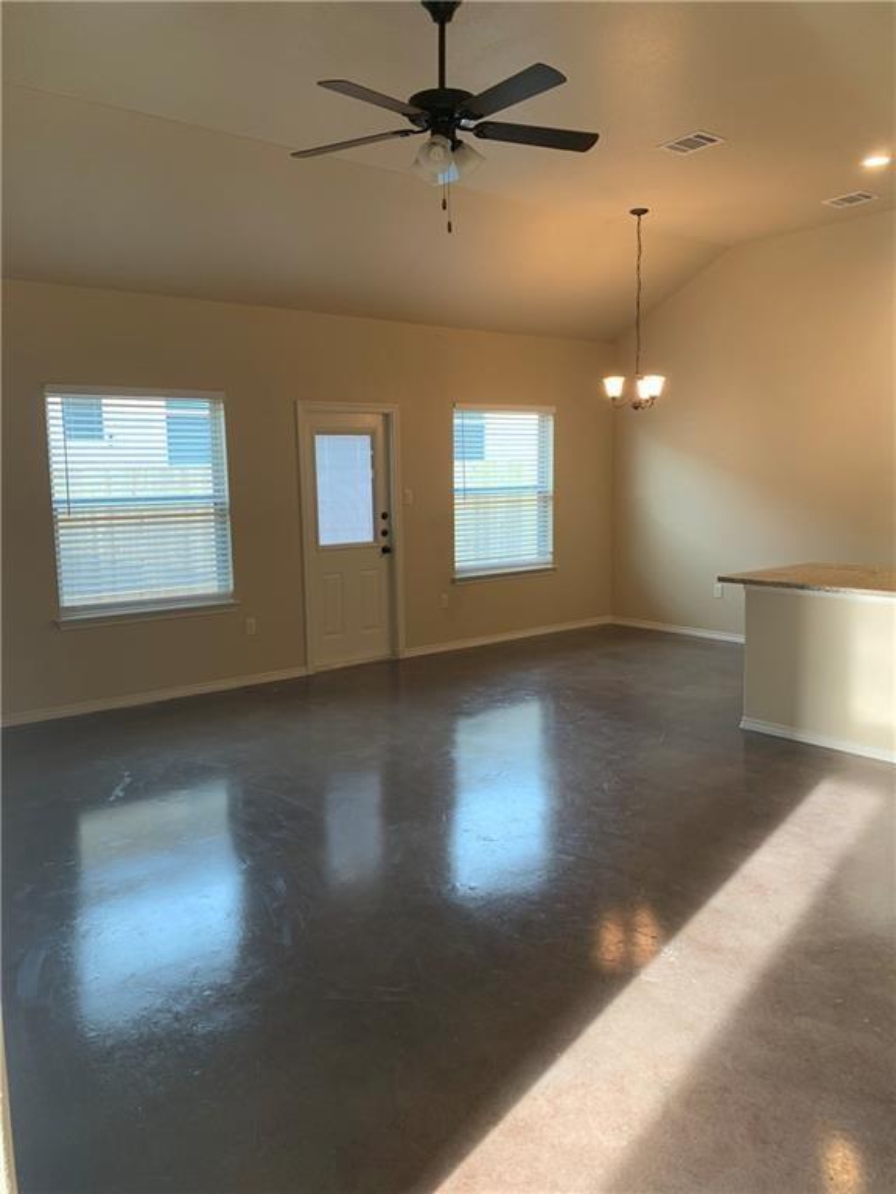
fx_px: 897
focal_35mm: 26
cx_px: 448
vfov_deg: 67.3
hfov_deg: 53.1
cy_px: 597
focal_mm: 4.25
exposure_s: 1/60
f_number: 1.8
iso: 64
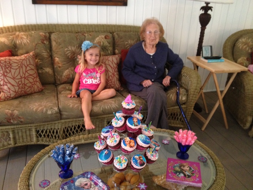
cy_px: 95
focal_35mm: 35
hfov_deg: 52.6
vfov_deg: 40.7
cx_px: 126
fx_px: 256
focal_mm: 4.28
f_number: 2.4
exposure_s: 1/20
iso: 320
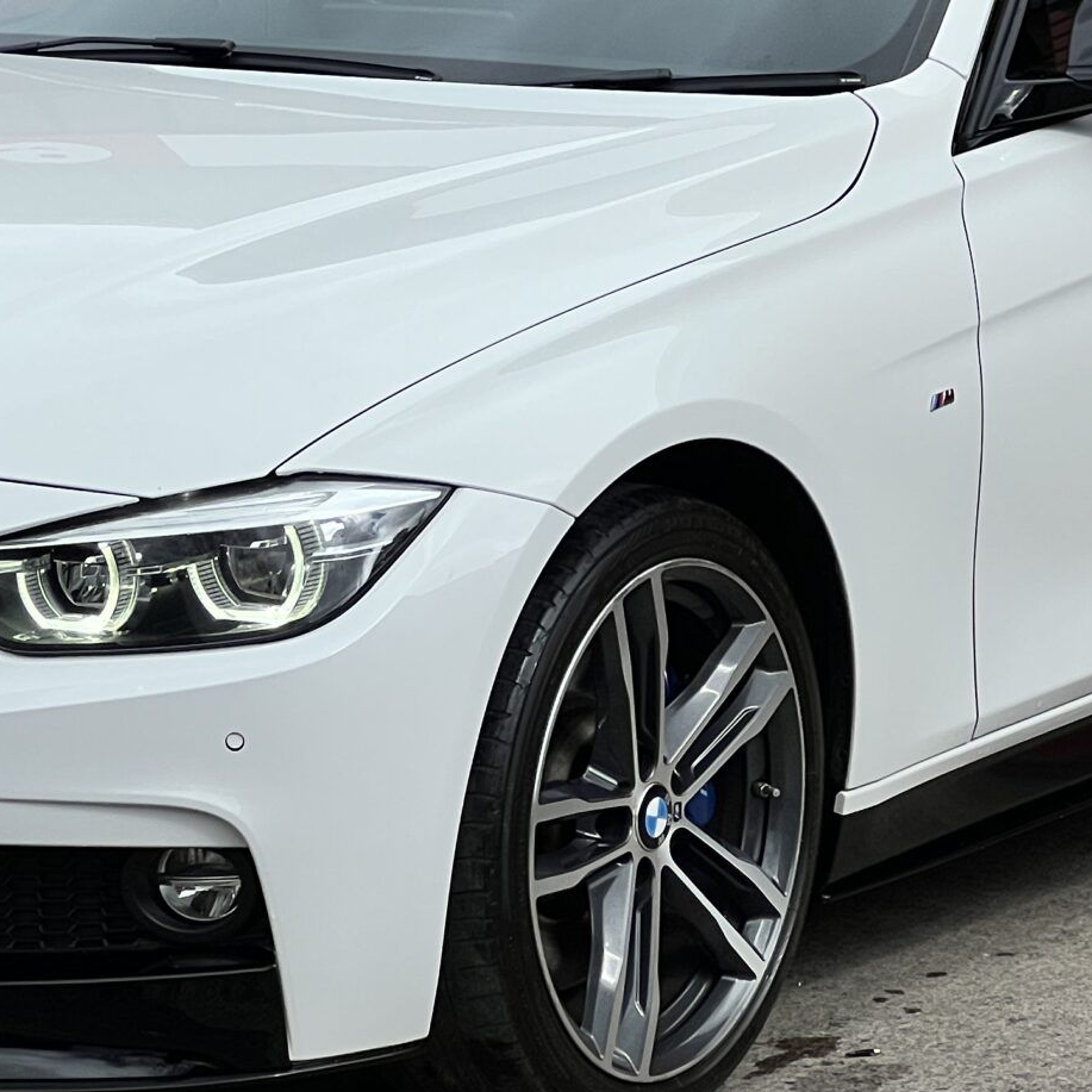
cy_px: 38
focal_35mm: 190
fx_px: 6781
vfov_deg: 9.2
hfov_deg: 9.2
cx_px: 538
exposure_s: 1/694
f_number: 2.8
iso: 32
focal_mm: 9
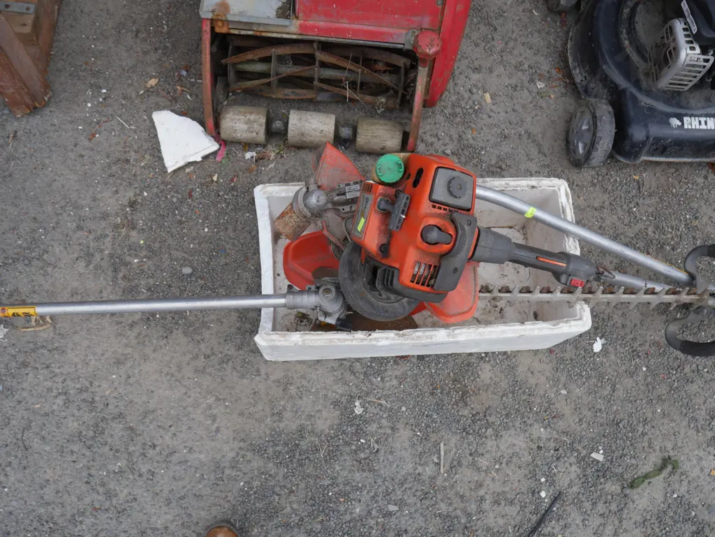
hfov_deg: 63.4
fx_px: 579
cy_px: 268
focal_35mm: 28
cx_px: 358
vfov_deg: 49.8
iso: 200
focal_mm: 14
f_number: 5.6
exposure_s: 1/320
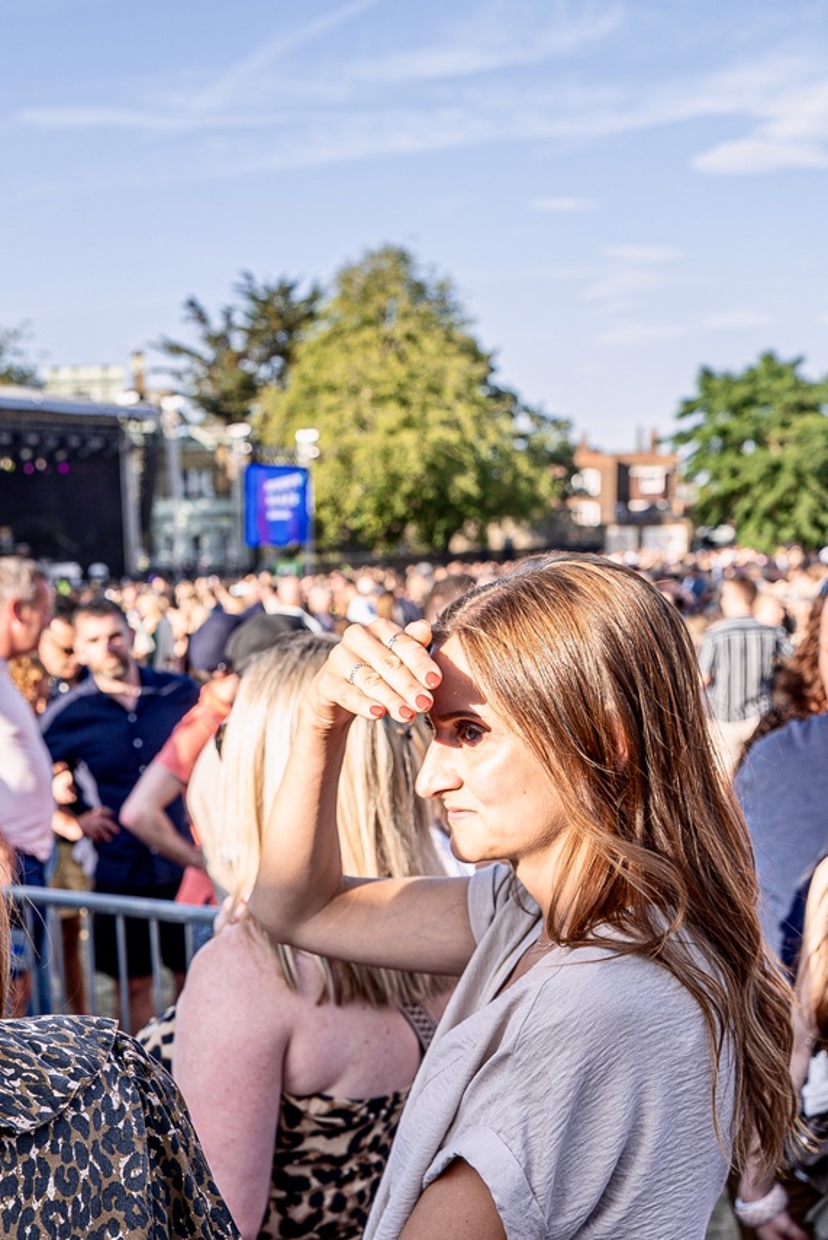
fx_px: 1688
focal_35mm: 49
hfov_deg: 27.2
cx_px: 213
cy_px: 1061
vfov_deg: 38.2
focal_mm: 28
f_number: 4
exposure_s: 1/160
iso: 80
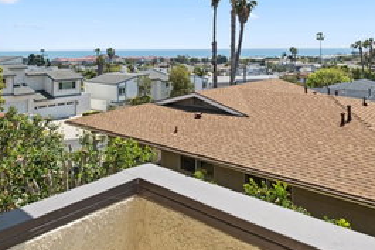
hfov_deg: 62.9
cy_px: 42
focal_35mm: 29
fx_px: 302
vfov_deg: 42.5
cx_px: 229
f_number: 8
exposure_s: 1/180
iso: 200
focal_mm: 10.5
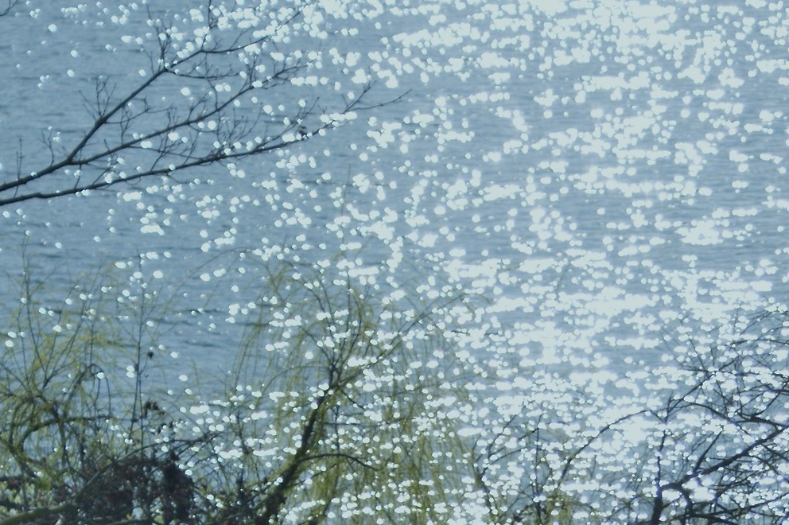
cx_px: 772
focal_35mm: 254
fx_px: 5563
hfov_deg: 8.1
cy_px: 623
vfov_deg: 5.4
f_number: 5.6
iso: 200
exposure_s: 1/1000
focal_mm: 70
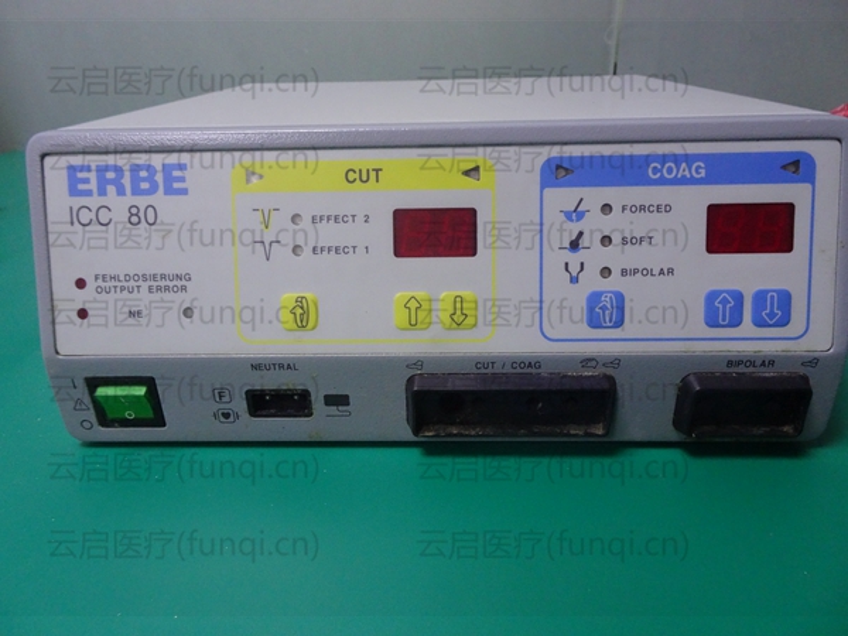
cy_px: 318
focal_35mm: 24
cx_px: 424
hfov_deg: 71.6
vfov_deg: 56.8
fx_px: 588
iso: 800
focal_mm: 4.1
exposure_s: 1/25
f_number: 3.5
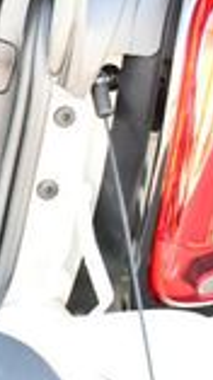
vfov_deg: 14.0
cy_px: 244
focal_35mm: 154
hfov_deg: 6.6
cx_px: -559
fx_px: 1550
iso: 1000
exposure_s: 1/125
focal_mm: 18
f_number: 3.5
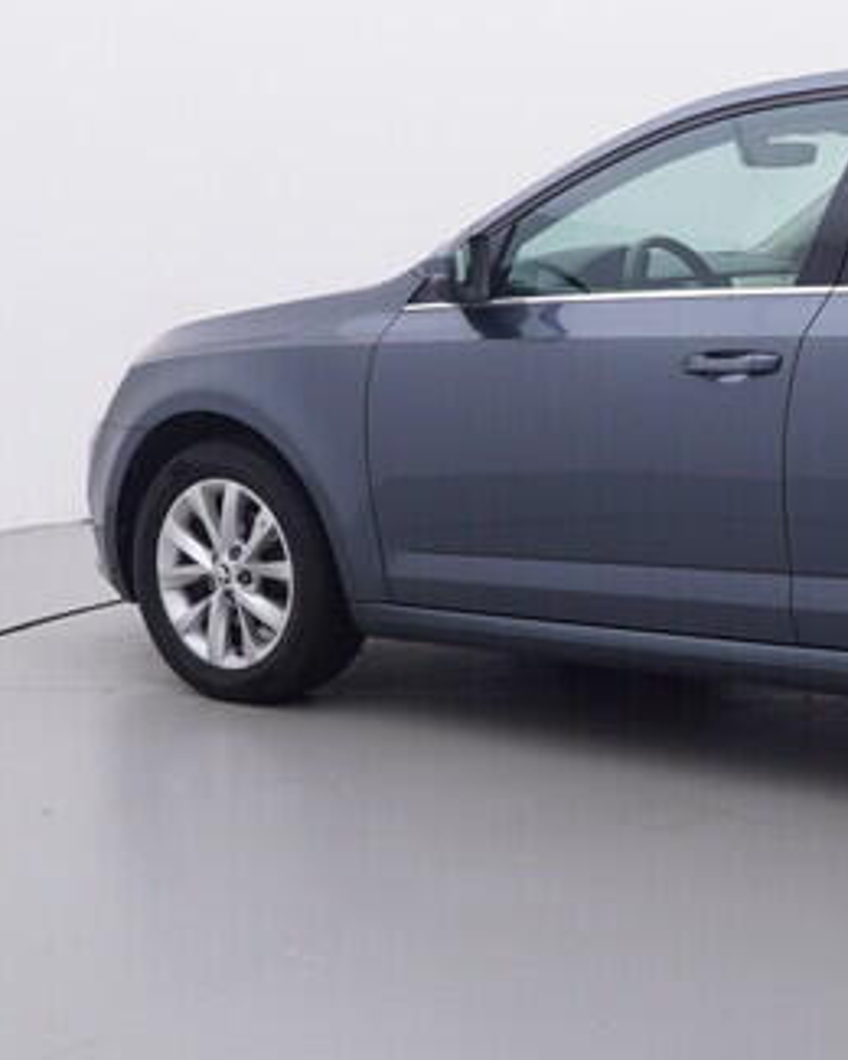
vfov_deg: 28.5
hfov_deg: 22.4
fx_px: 2086
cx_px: 773
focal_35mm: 66
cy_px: 427
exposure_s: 1/80
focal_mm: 15
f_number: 5
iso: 200
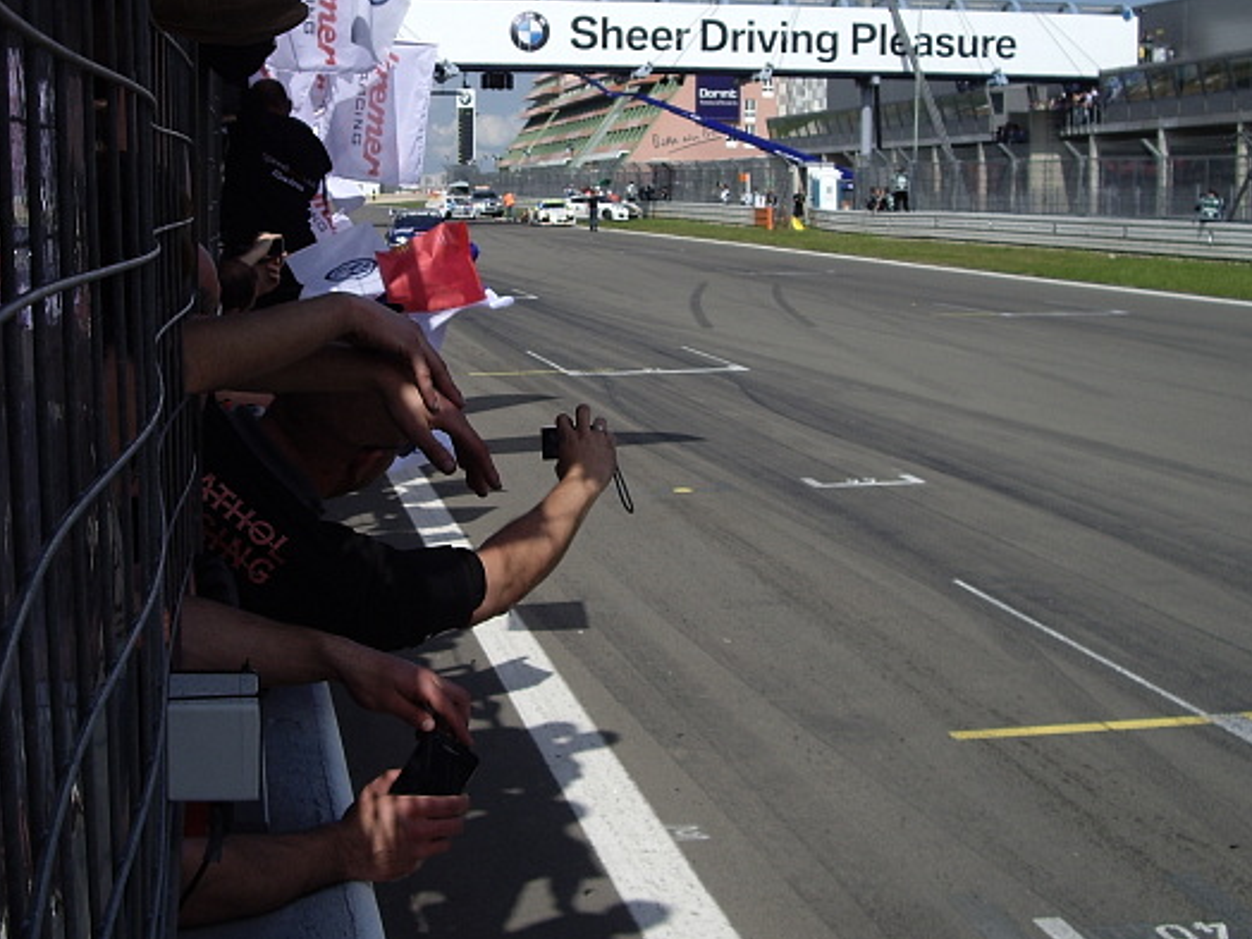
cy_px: 373
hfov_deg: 33.1
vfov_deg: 25.2
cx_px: 490
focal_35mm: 58
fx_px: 2098
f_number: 5.6
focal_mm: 7.9
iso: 50
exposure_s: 1/500
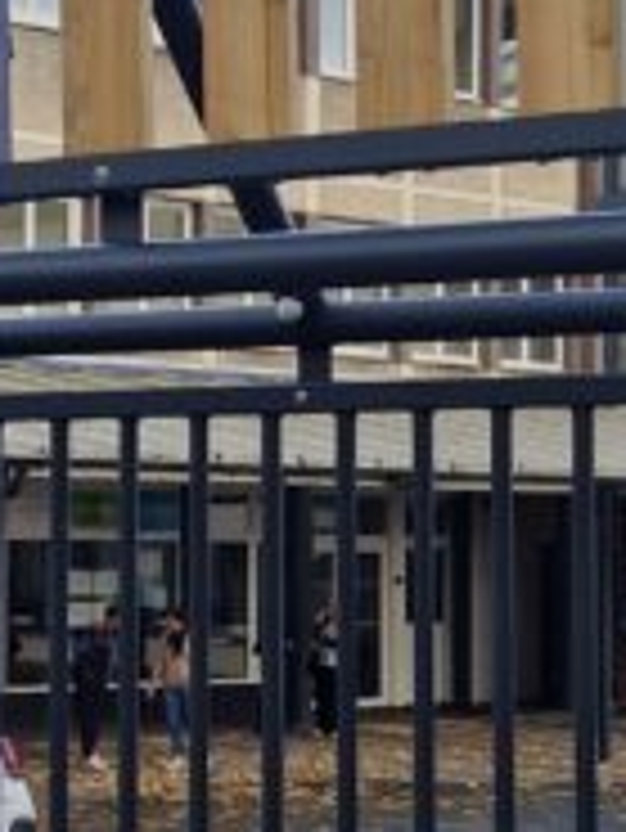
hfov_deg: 11.6
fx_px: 3059
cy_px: 346
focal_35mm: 127
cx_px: 23
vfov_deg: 15.5
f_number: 1.8
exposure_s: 1/702
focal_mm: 5.4
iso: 50
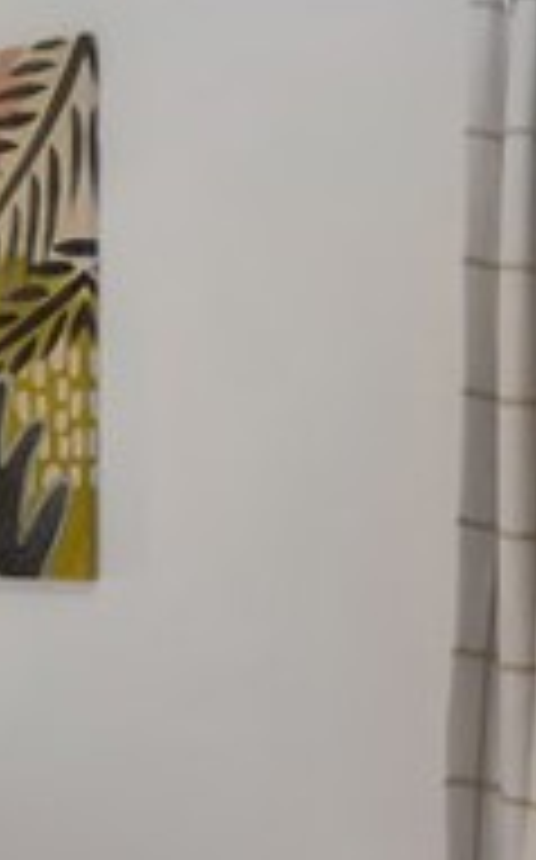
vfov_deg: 25.1
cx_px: -90
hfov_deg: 15.4
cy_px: 567
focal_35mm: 82
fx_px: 1921
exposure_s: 1/10
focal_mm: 10
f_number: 5.6
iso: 100
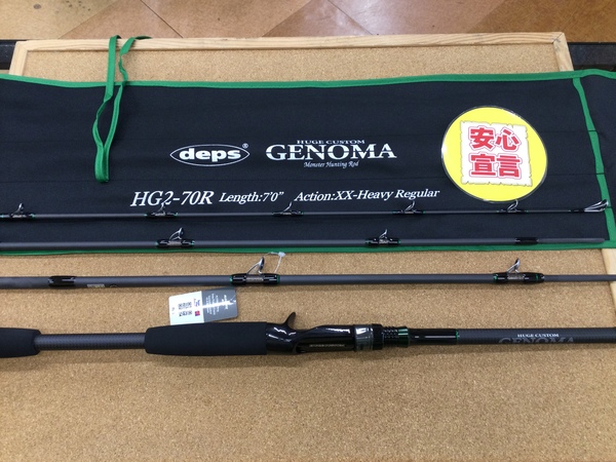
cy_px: 231
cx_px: 308
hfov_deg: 58.4
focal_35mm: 31
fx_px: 552
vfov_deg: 45.4
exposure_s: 1/30
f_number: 2.4
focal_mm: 3.3
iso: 50
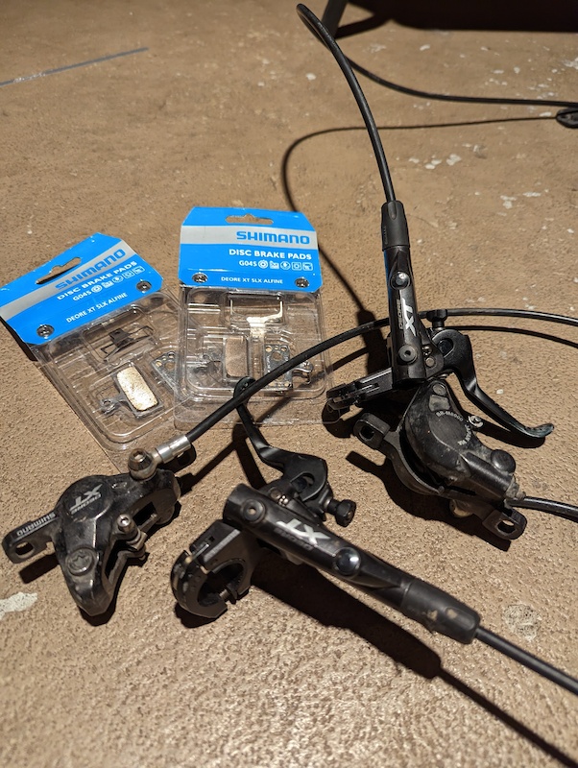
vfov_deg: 71.5
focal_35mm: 24
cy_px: 384
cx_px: 289
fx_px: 533
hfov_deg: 56.9
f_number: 1.85
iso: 363
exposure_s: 1/120
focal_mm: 6.81
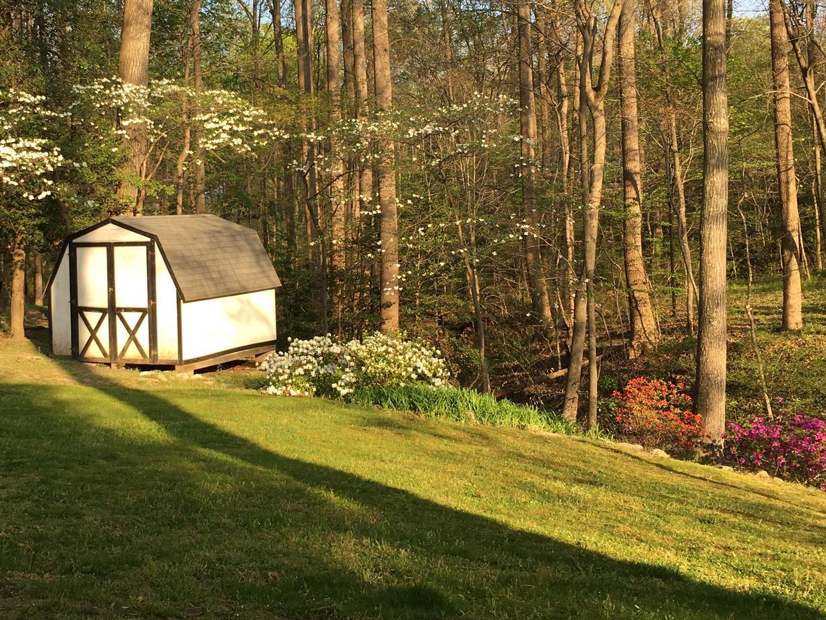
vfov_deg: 30.1
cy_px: 207
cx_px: 278
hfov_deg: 39.2
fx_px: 1145
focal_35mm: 48
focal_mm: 4.15
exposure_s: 1/439
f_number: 2.2
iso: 25
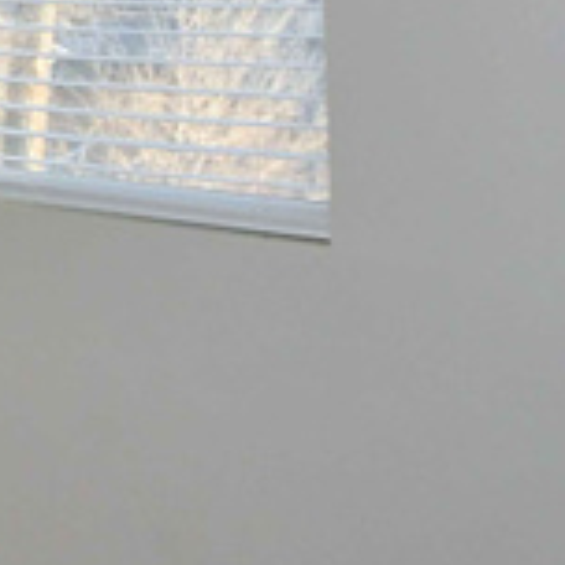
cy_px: -125
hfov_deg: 11.5
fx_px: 1588
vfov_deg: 19.0
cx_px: -1126
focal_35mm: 86
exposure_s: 1/200
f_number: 7.1
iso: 1000
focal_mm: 10
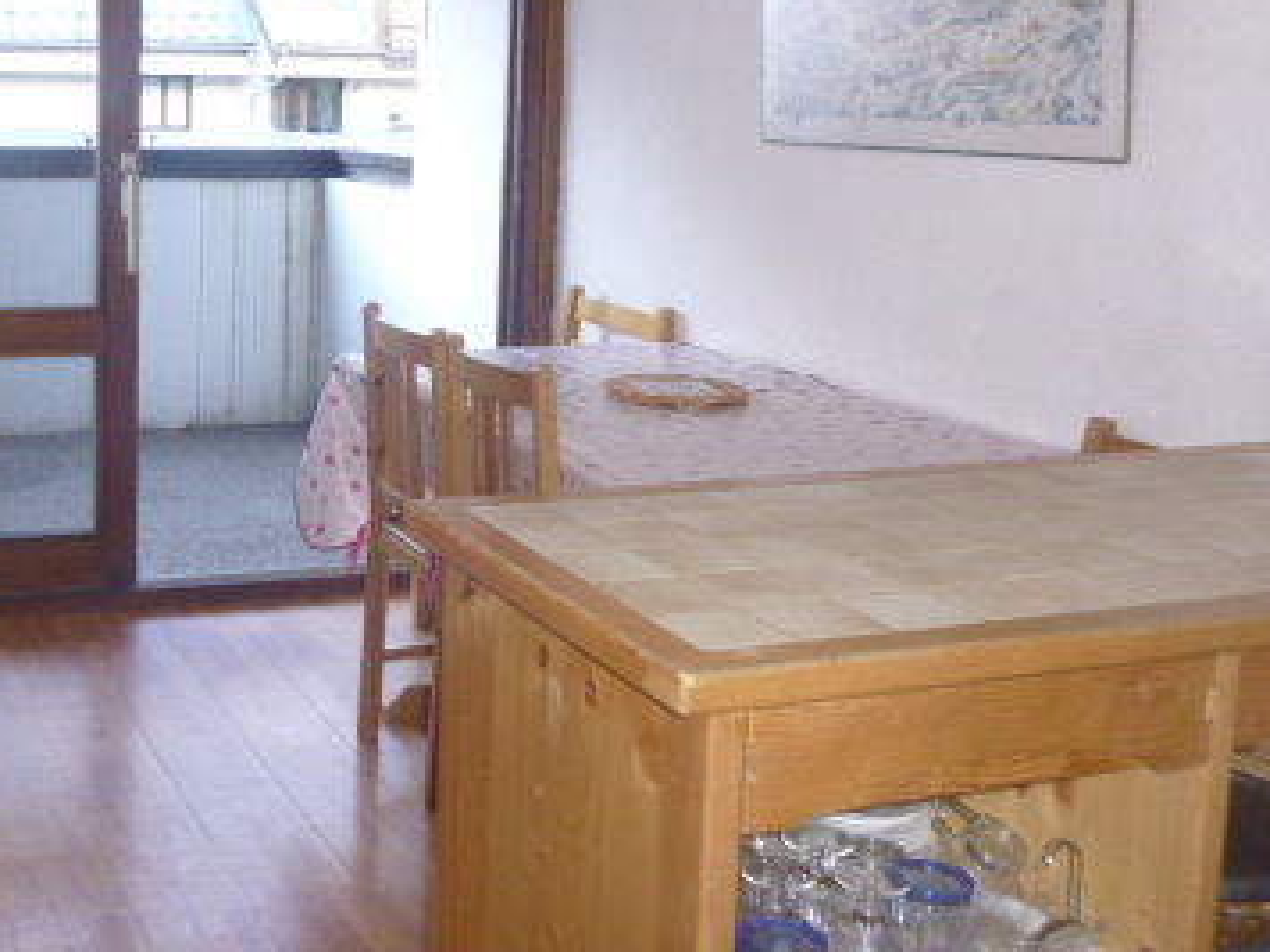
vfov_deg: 31.8
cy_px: 296
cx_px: 243
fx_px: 1651
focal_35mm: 45
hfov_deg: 40.3
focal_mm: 4.5
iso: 250
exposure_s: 1/60
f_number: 3.1
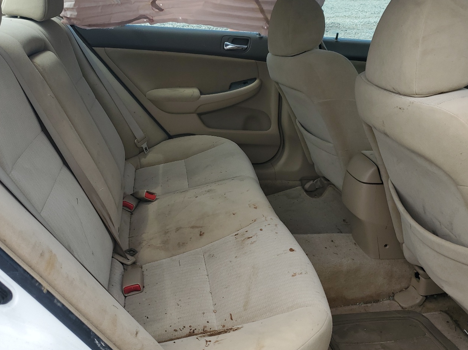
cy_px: 157
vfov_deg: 42.9
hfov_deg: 55.3
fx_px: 446
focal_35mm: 33
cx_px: 223
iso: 50
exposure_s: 1/1250
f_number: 1.5
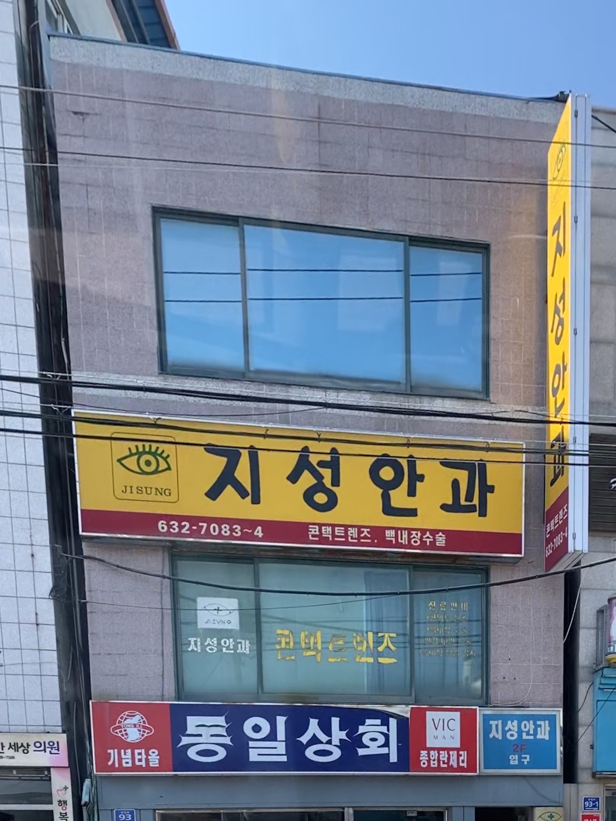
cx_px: 308
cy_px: 410
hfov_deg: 53.1
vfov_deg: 67.3
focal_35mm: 26
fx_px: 617
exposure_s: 1/752
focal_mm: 4.25
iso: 32
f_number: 1.8
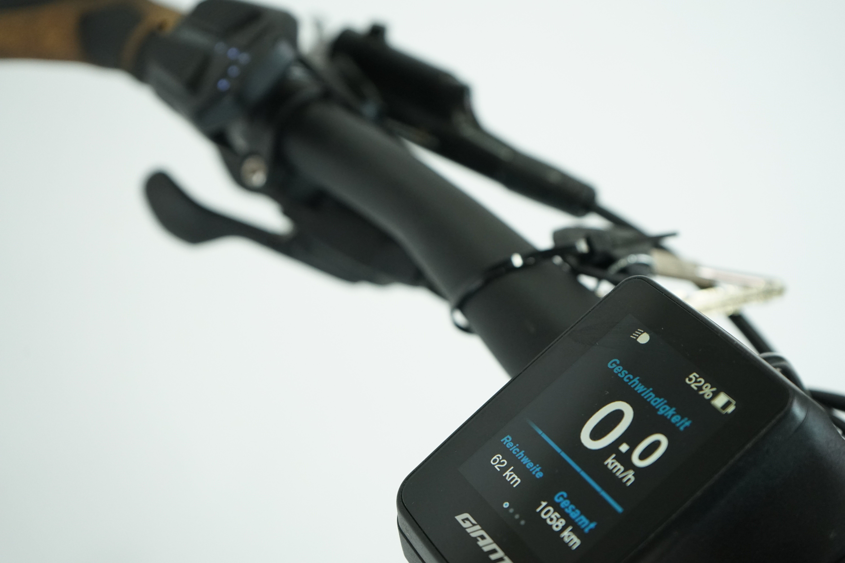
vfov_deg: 24.6
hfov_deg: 36.2
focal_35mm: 55
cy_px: 282
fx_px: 1291
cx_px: 422
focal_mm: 55
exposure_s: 1/200
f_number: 5.6
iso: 2000
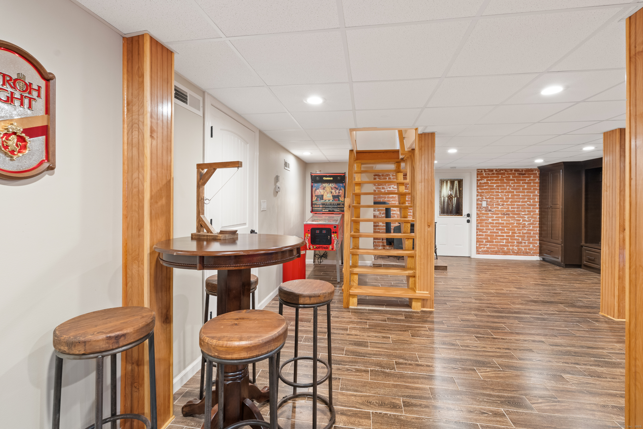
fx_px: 295
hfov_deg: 95.0
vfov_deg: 72.1
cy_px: 214
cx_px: 322
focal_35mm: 16
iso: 800
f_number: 8
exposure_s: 1/1.25
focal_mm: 16.5
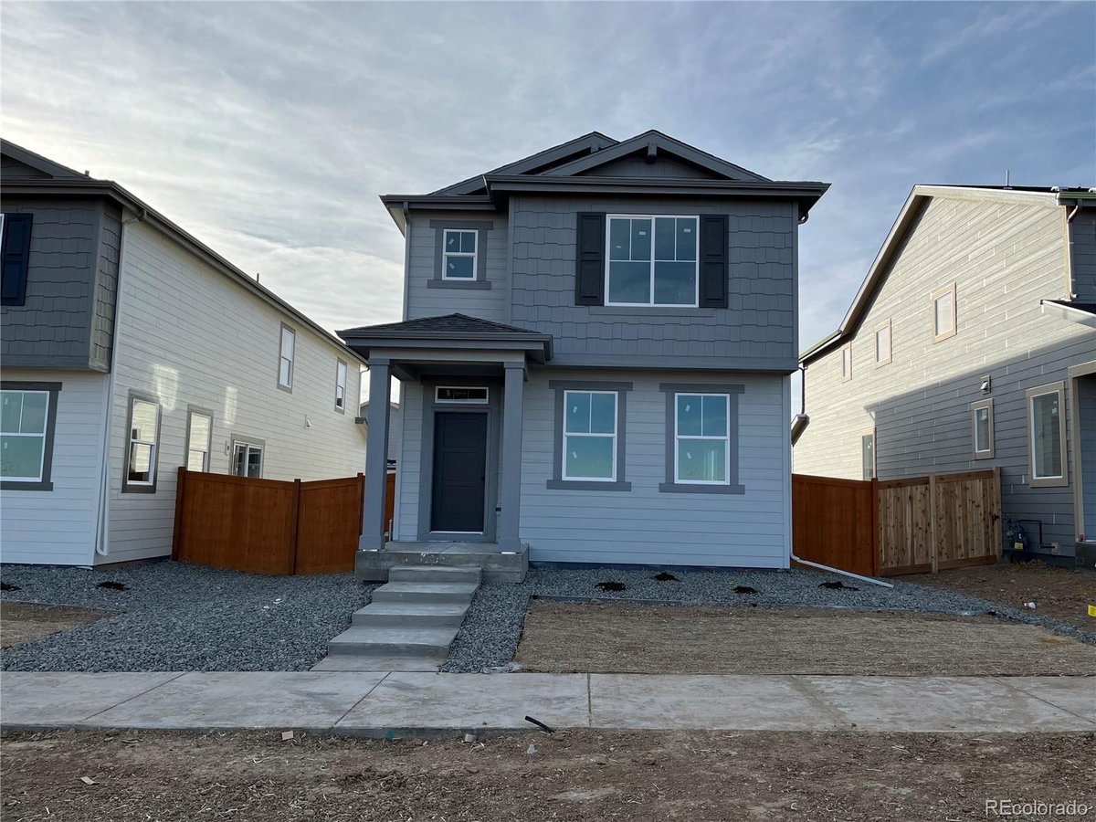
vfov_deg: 53.1
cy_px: 411
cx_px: 548
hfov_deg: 67.3
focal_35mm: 26
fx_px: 823
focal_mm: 5.1
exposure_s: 1/3623
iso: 50
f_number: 1.6
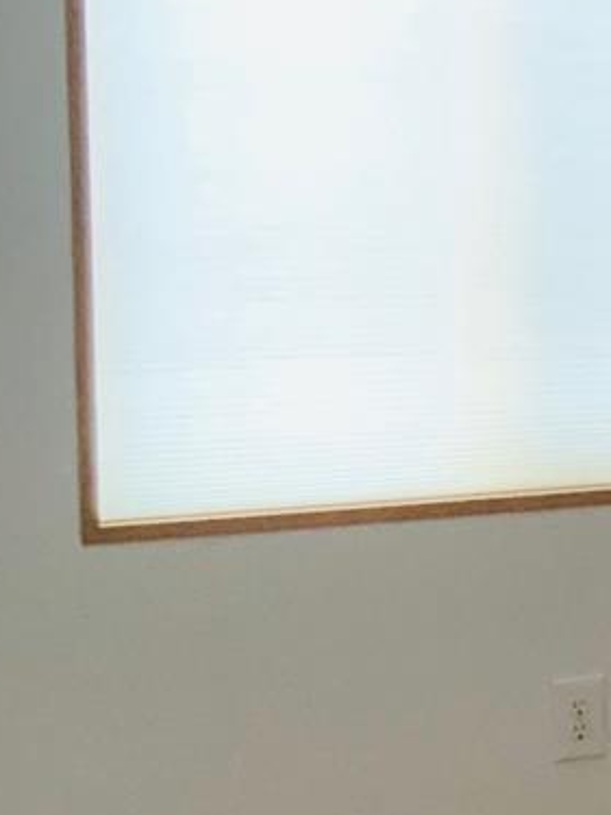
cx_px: 1156
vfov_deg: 17.0
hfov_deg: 11.7
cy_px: 426
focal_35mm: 116
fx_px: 2732
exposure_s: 1/60
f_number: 1.8
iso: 250
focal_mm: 3
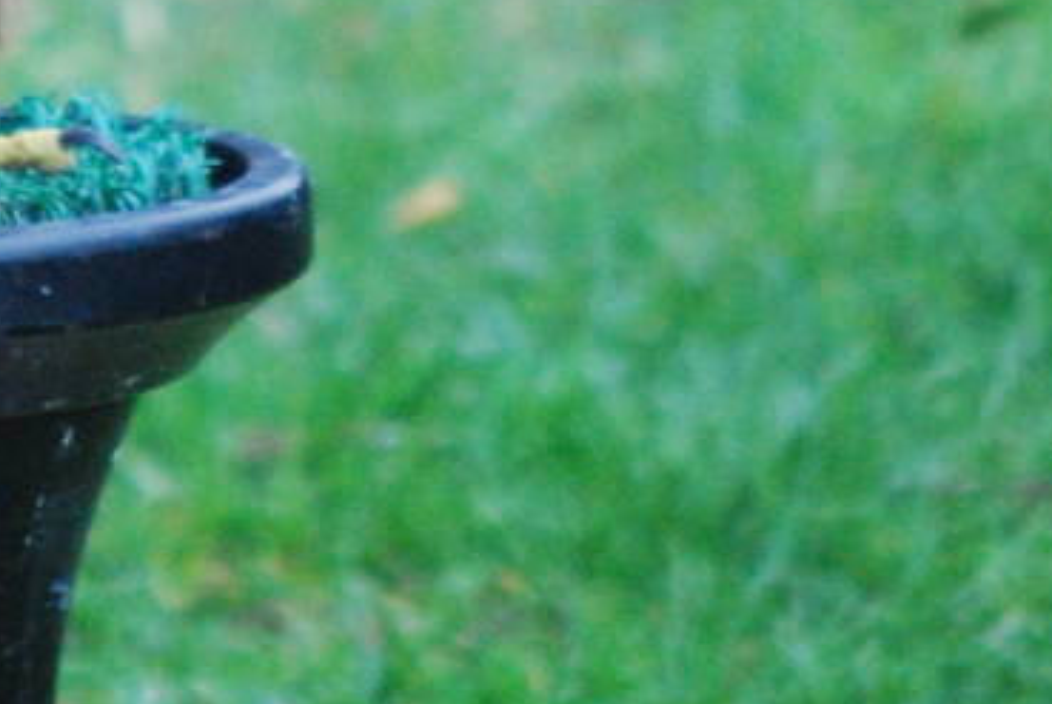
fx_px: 38063
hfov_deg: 1.6
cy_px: -247
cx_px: -137
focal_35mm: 1301
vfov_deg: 1.1
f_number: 5.6
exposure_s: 1/100
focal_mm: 200
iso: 1600
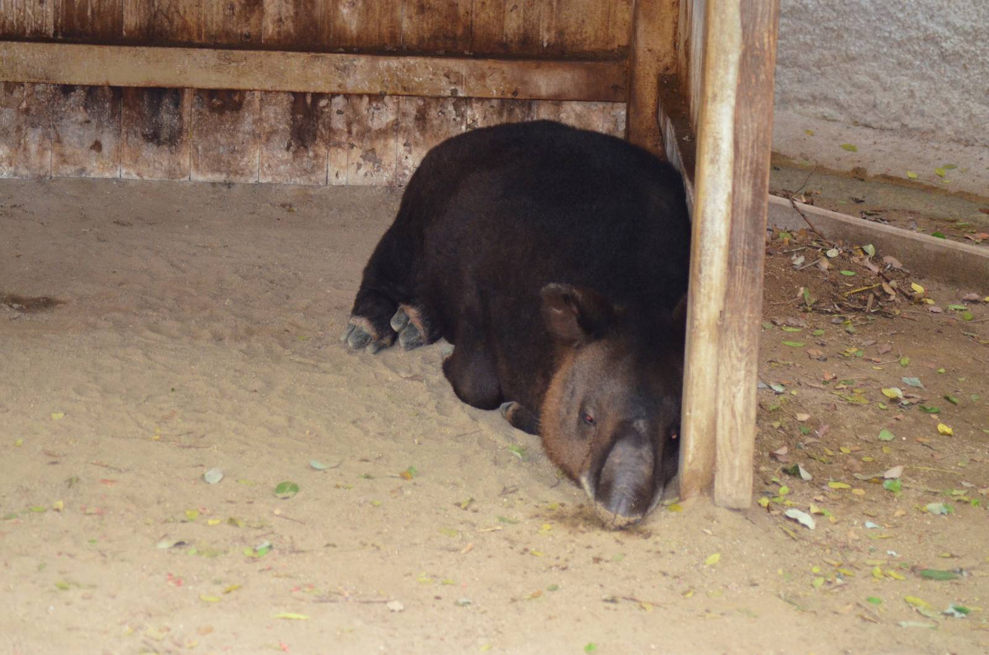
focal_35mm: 174
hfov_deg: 11.8
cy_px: 328
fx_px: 4771
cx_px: 494
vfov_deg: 7.9
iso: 1800
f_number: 4.2
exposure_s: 1/60
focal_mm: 116
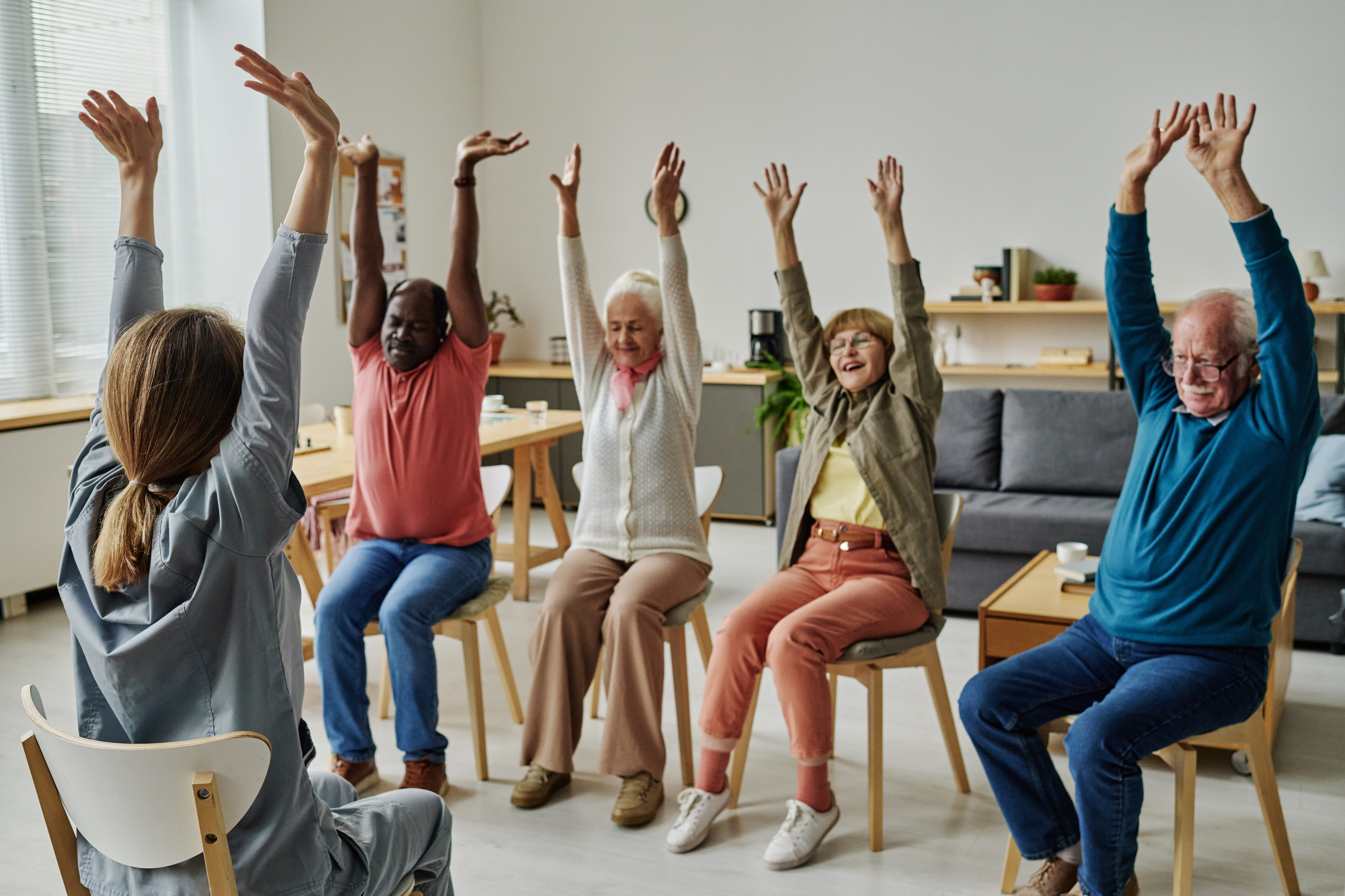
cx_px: 672
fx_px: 1308
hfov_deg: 54.4
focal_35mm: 35
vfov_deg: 37.9
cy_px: 448
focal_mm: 35
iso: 800
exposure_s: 1/160
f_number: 4
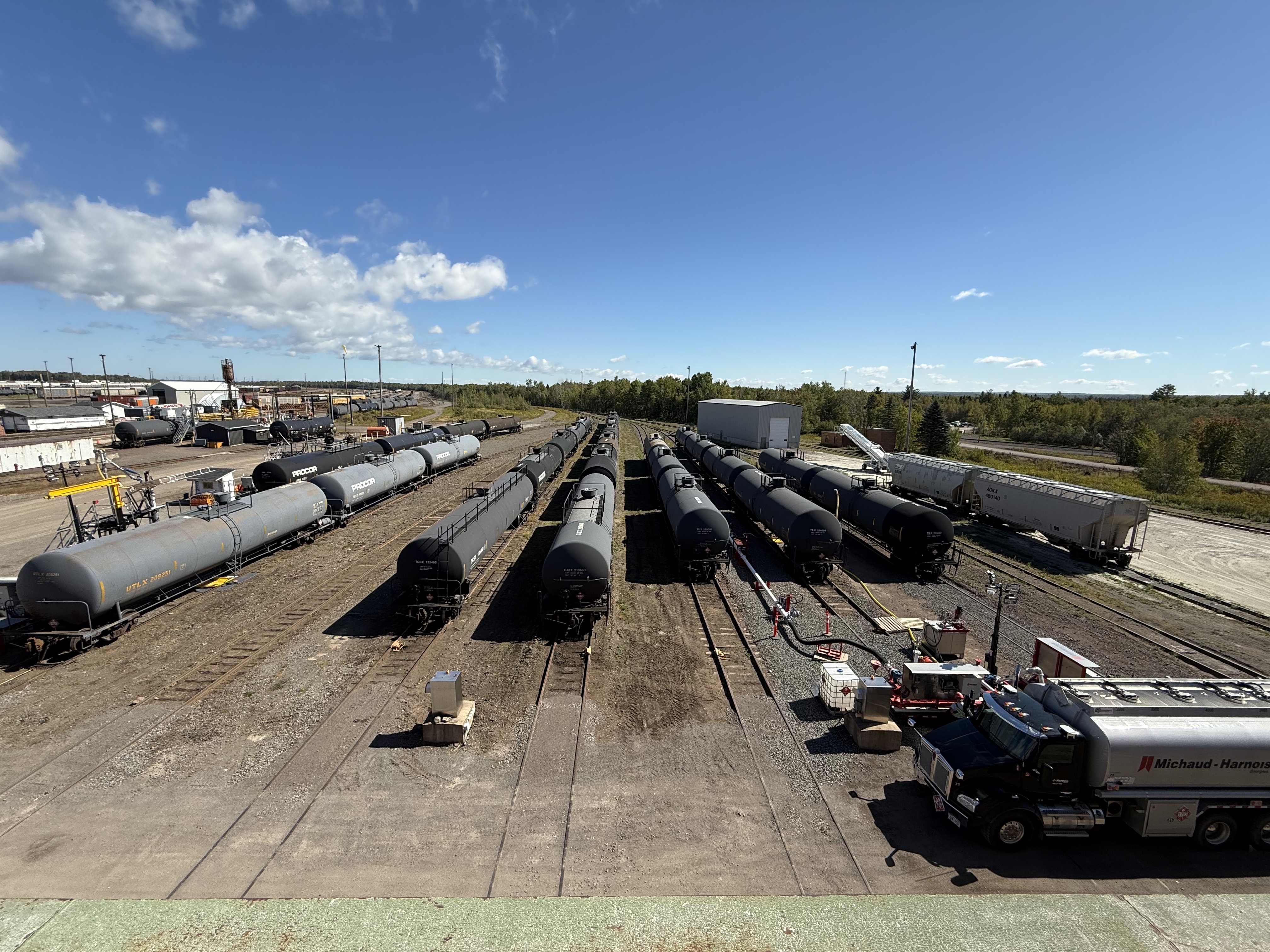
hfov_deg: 102.1
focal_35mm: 14
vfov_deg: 85.7
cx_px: 635
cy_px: 476
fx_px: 514
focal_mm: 2.22
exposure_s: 1/1795
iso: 50
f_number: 2.2
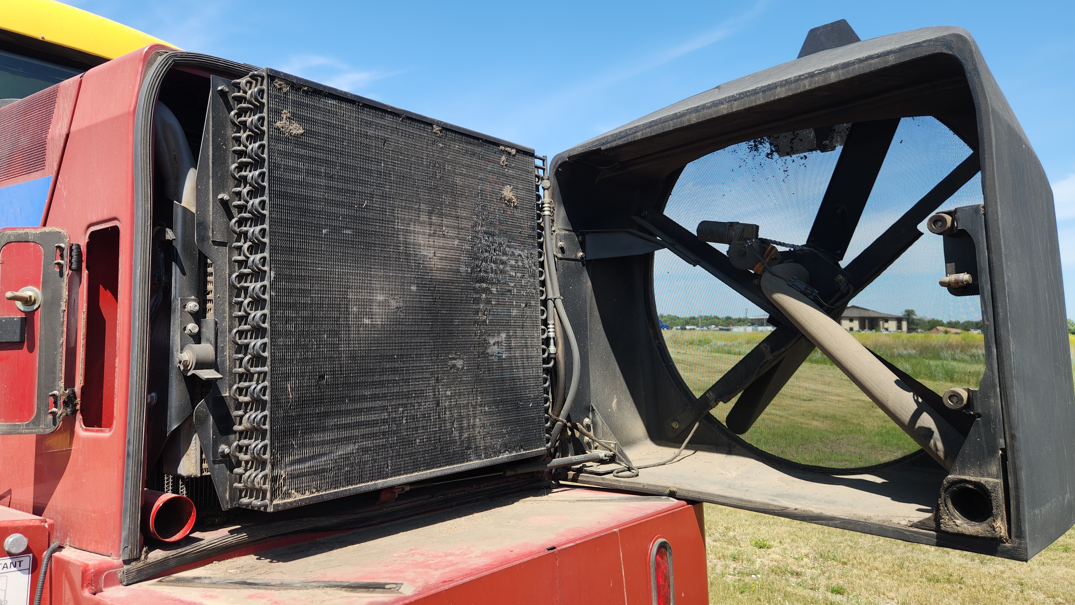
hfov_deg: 71.9
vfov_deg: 44.4
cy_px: 301
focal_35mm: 26
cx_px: 525
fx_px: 741
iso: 20
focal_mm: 5.4
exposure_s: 1/878
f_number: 1.8
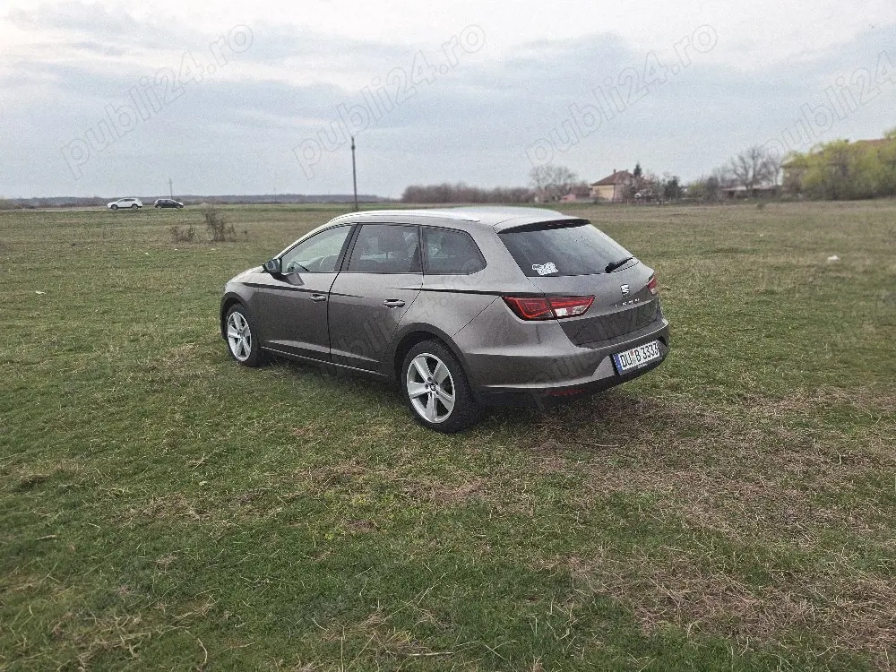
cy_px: 336
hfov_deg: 73.9
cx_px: 448
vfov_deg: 58.9
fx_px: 595
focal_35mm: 23
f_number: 1.8
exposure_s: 1/526
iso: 50
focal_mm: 5.54
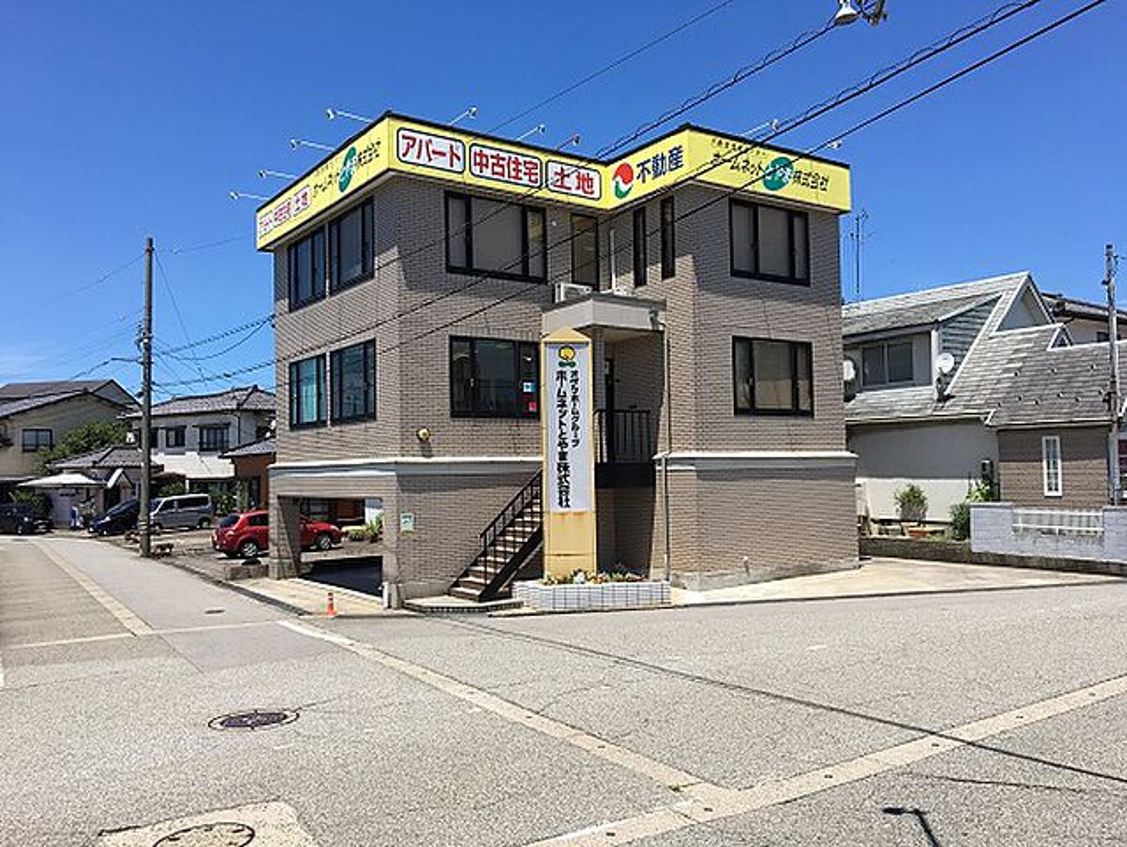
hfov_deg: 61.6
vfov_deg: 48.3
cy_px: 424
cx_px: 564
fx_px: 945
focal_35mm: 29
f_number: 2.2
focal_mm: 4.15
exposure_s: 1/1603
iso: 25
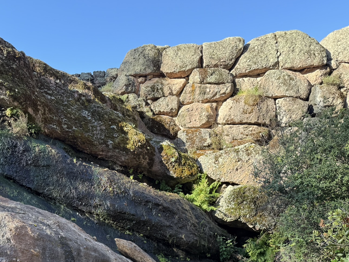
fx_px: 383
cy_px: 193
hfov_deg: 48.0
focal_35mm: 38
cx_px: 110
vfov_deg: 36.9
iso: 80
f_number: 1.78
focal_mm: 6.76
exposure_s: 1/459
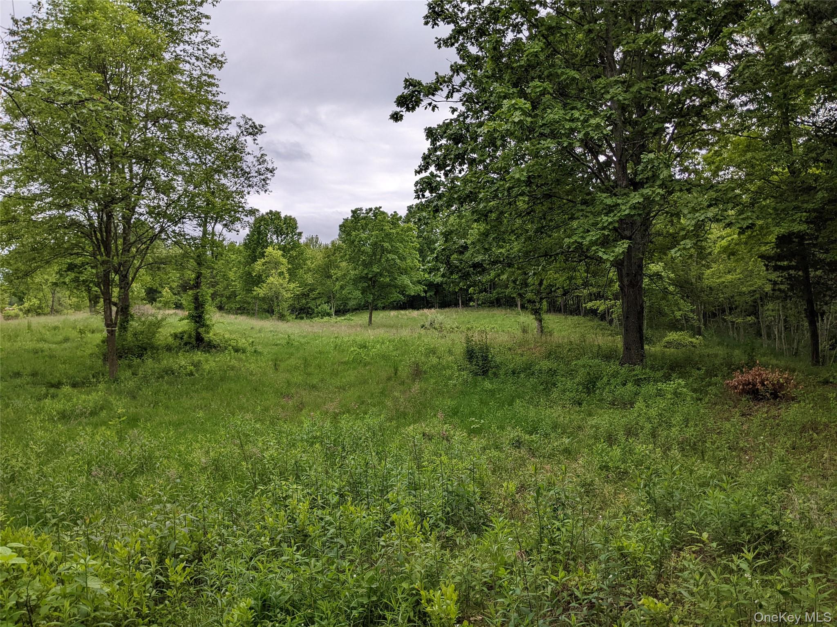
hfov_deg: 65.3
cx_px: 418
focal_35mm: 27
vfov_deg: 51.4
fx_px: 653
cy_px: 314
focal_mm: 4.44
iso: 54
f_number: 1.8
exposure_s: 1/2347
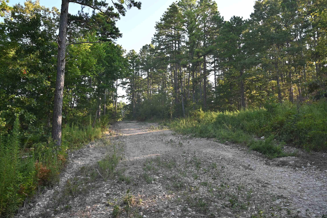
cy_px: 111
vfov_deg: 47.9
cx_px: 164
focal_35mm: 27
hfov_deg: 67.4
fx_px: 245
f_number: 4.5
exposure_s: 1/250
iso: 200
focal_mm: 26
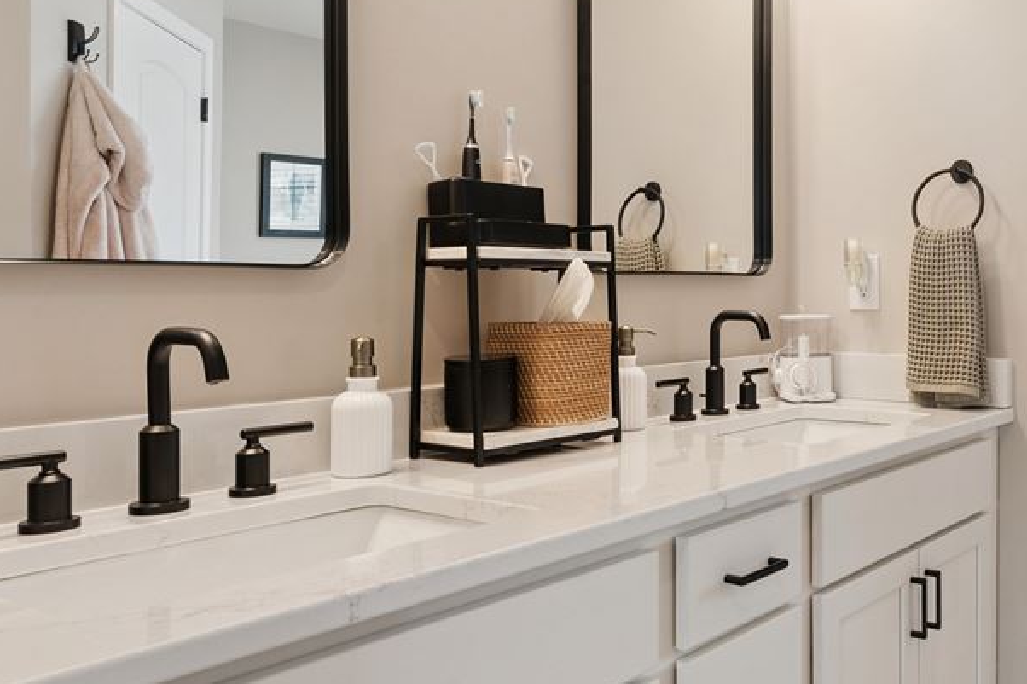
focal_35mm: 34
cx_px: 891
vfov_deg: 38.7
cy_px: 269
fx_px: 970
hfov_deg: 50.6
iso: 400
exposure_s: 1/20
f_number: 10
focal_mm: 16
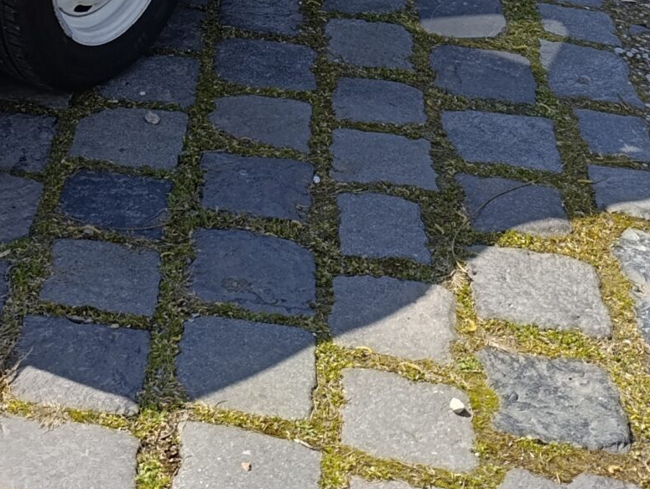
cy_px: -294
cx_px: -21
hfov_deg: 24.3
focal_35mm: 76
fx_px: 1429
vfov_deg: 17.1
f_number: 1.6
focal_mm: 6.14
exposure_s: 1/478
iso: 50
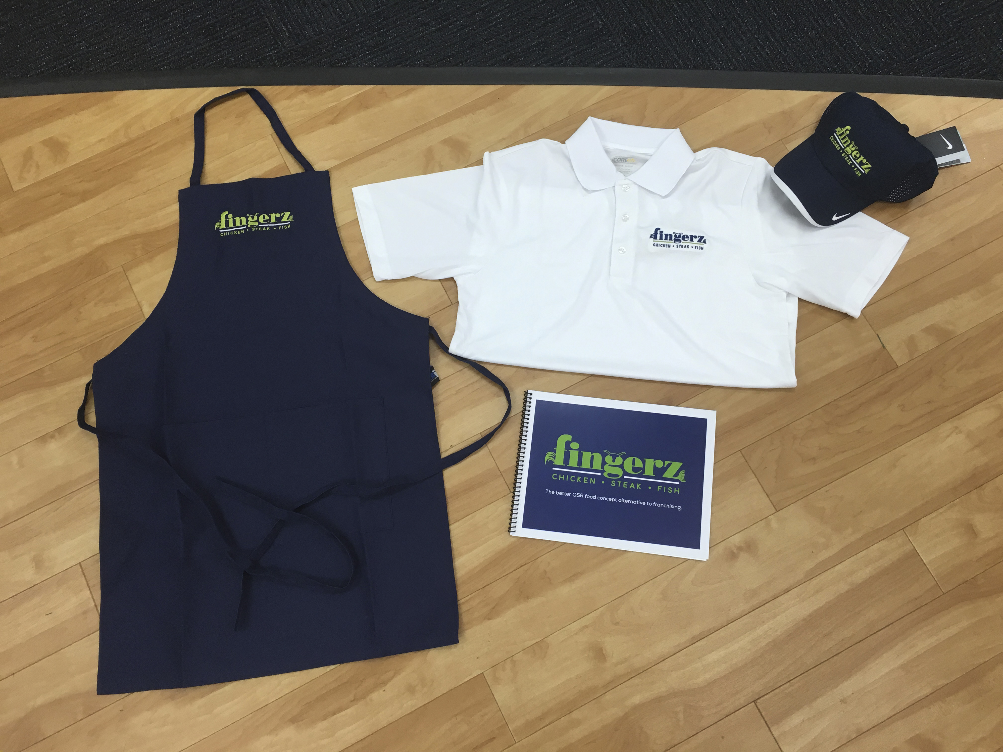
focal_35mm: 29
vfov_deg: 48.2
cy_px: 376
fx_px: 840
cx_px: 502
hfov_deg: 61.7
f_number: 2.2
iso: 25
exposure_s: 1/40
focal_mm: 4.15
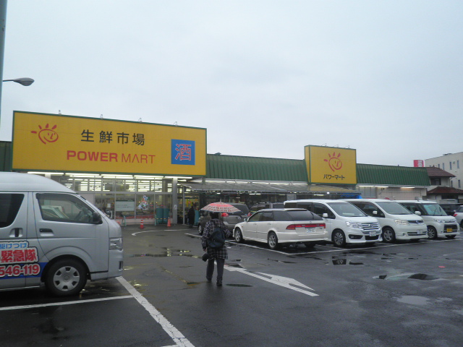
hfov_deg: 67.3
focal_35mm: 26
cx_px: 232
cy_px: 174
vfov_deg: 53.1
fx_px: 348
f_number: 2.8
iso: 64
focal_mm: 4.7
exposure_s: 1/160
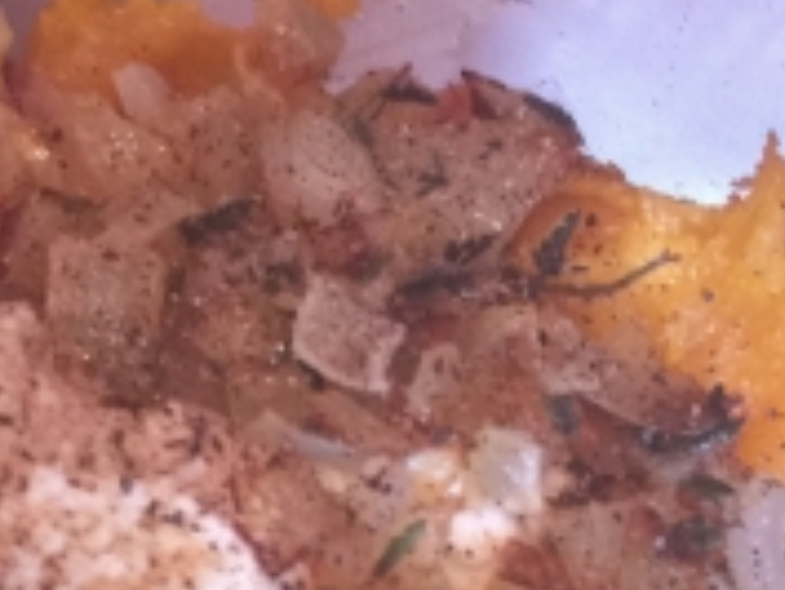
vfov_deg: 13.6
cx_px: 22
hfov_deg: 18.3
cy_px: 745
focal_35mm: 105
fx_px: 2383
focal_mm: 4.15
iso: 100
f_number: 2.2
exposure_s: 1/10
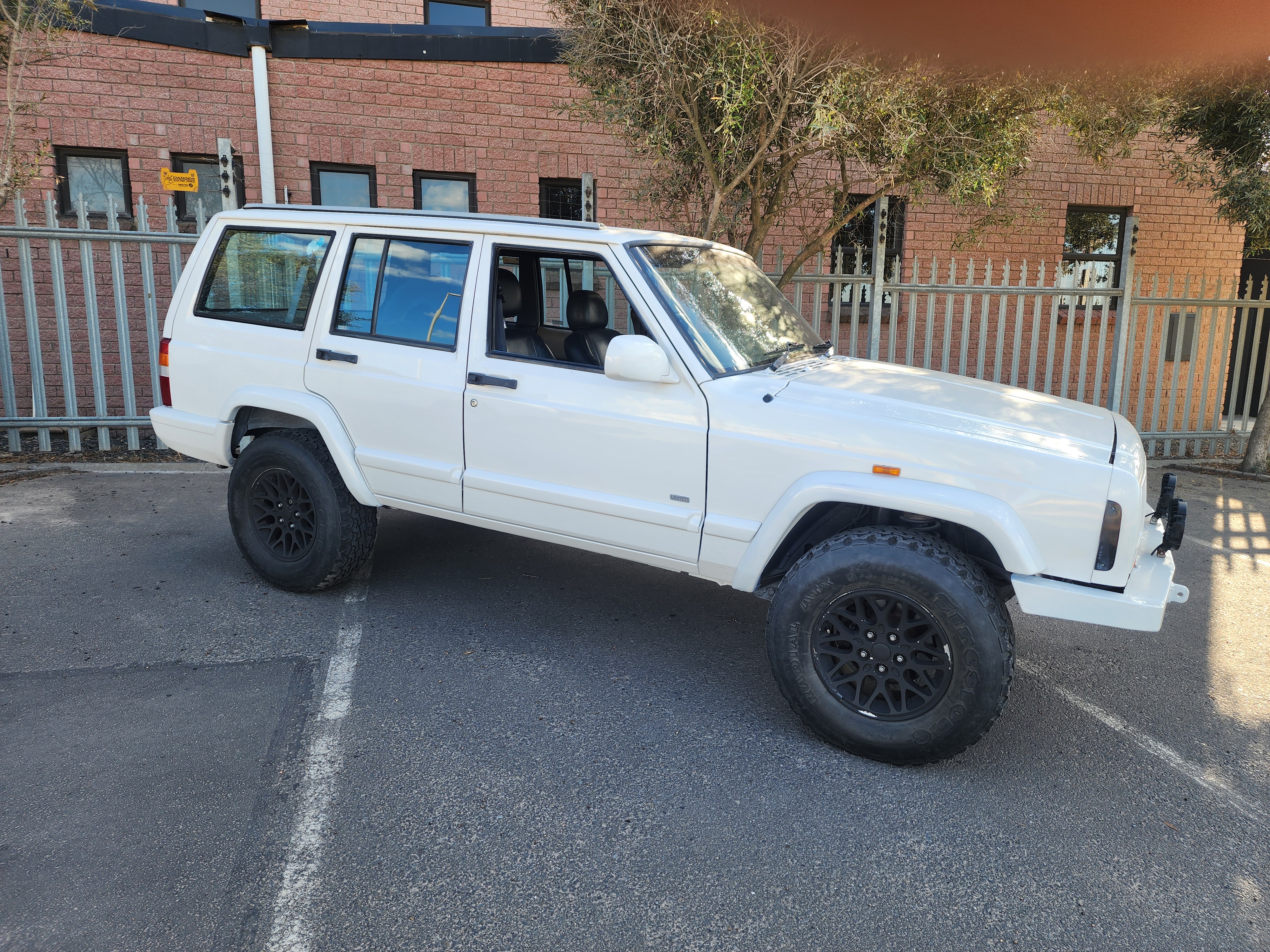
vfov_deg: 58.9
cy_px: 476
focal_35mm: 23
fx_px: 844
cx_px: 635
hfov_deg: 73.9
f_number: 1.8
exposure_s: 1/180
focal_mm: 6.4
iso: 16
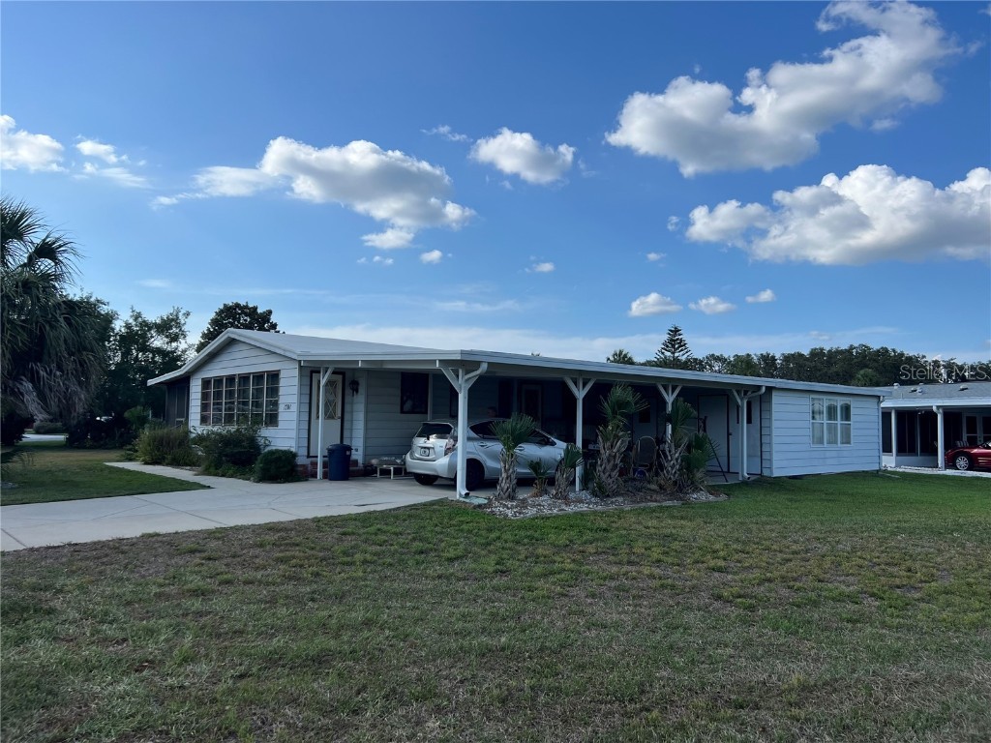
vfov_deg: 53.1
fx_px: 744
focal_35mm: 26
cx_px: 496
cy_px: 372
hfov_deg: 67.3
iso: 50
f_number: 1.5
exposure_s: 1/5076
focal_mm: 5.7
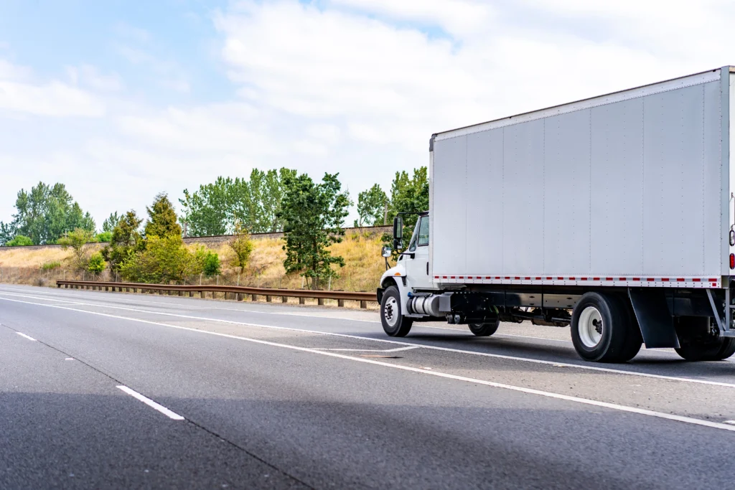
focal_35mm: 55
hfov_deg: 36.2
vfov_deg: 24.6
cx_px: 368
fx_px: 1123
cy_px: 245
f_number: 2.8
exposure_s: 1/1250
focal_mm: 55
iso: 100
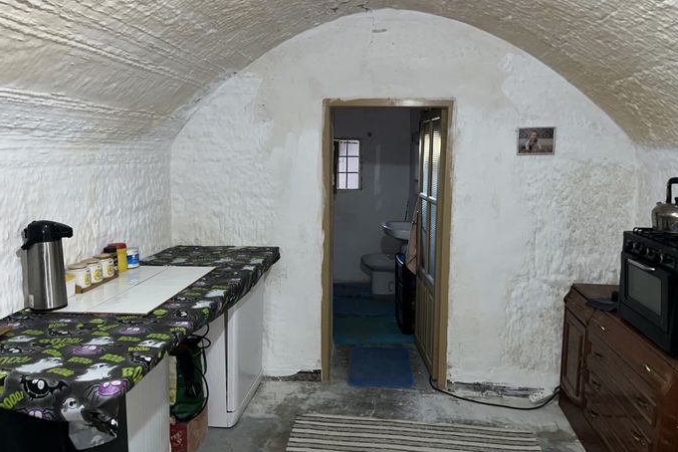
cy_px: 207
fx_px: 527
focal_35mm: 28
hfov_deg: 65.5
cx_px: 346
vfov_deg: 46.4
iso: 64
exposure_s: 1/17
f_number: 1.6
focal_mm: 5.1
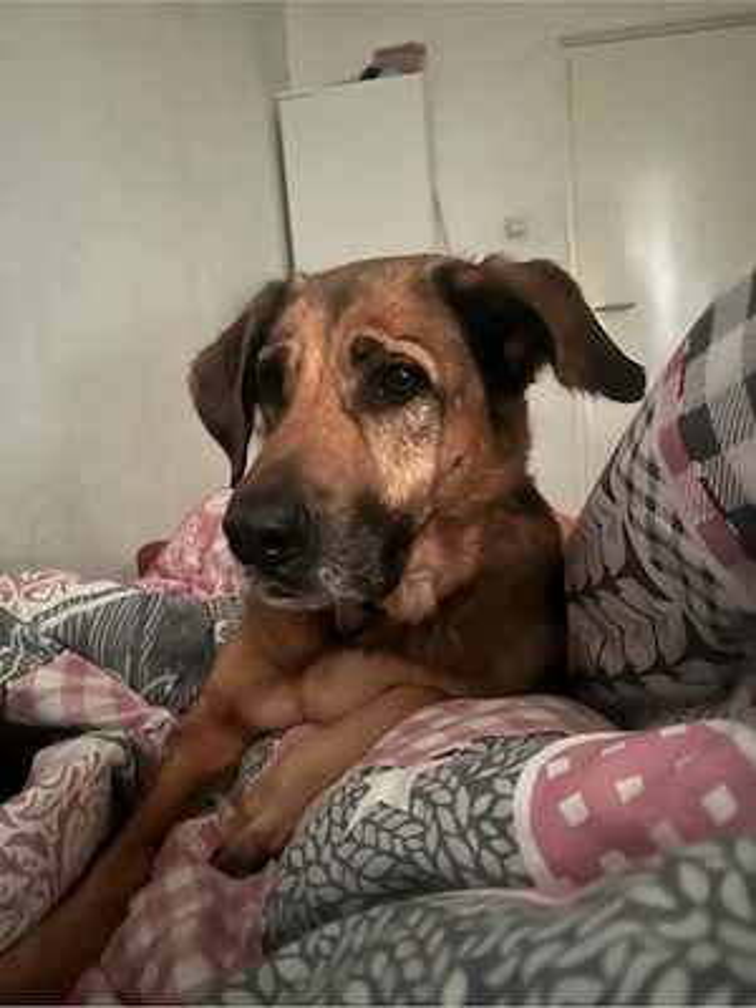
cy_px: 504
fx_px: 757
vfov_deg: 67.3
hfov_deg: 53.1
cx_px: 378
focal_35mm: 26
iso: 800
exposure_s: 1/9
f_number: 1.5
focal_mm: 5.7
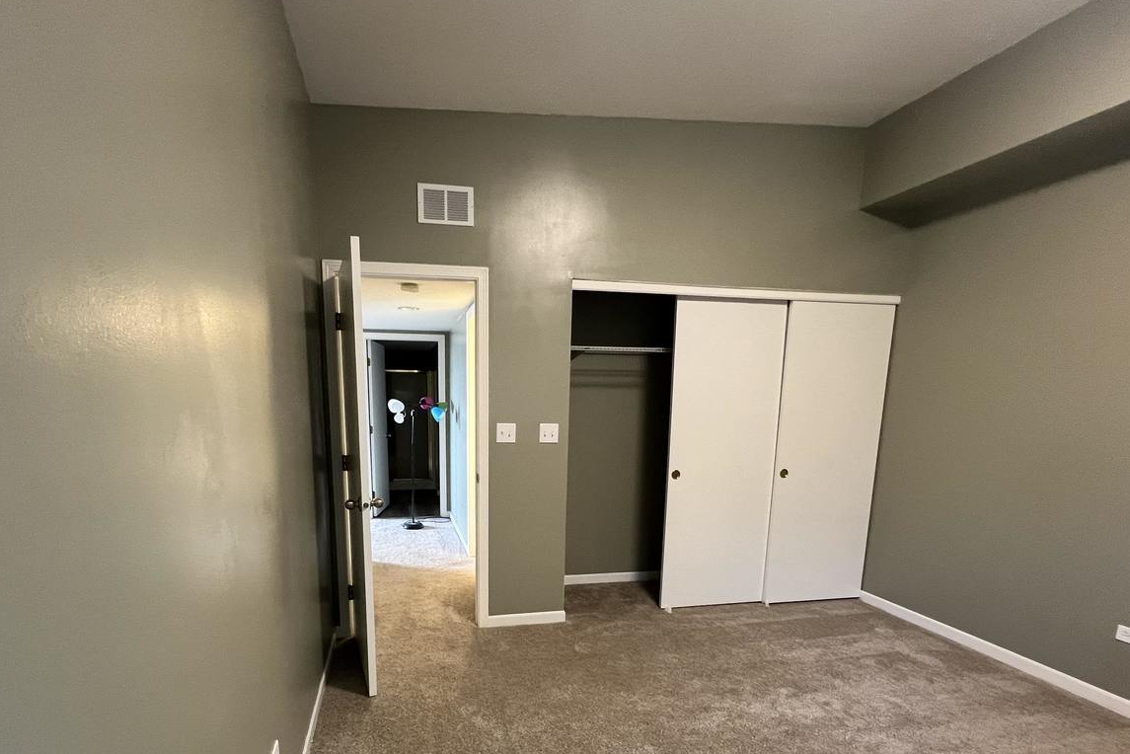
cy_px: 505
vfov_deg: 68.4
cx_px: 512
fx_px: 534
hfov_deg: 93.0
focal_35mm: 17
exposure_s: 1/60
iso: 250
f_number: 1.8
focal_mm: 1.57
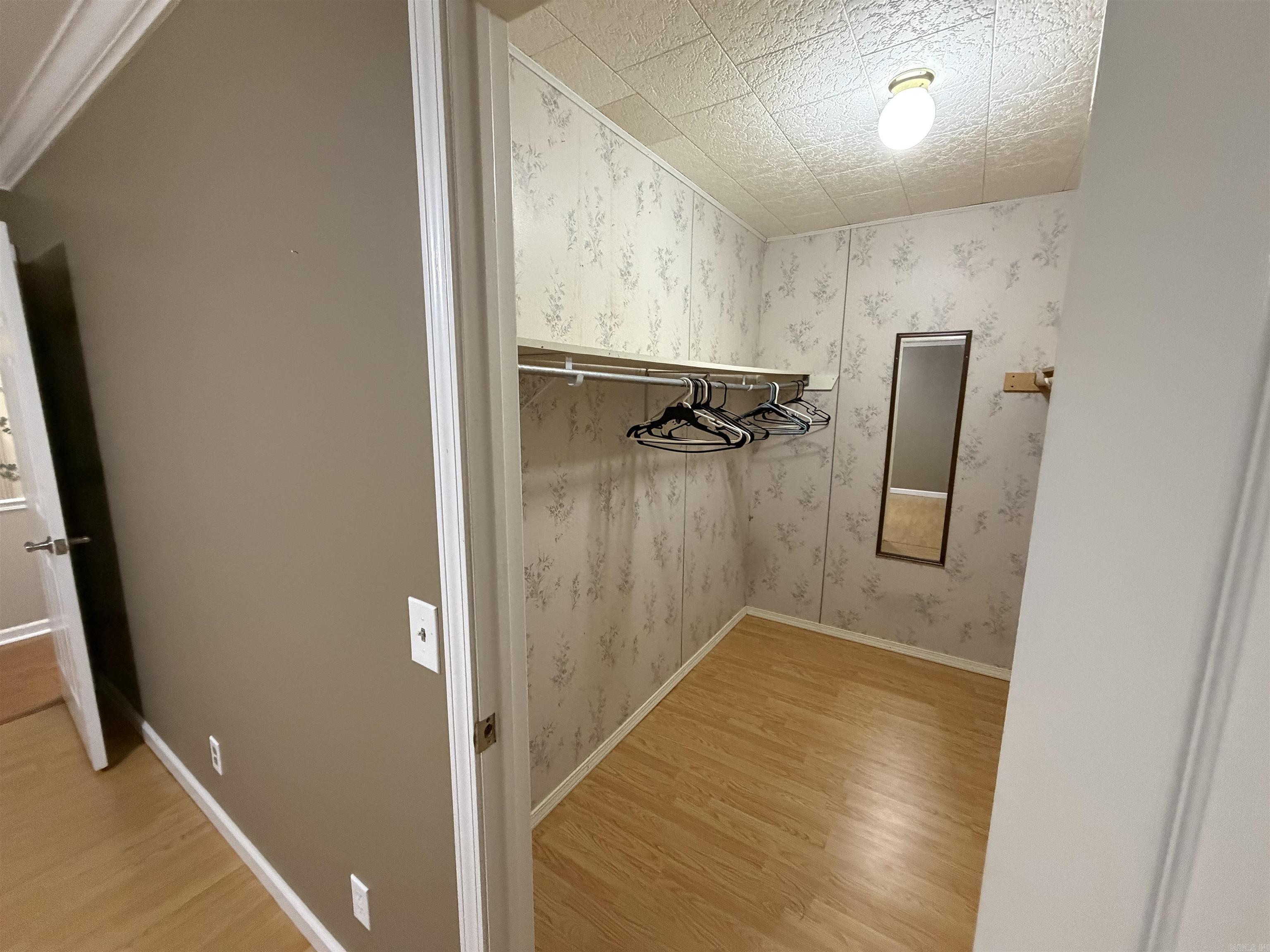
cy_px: 476
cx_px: 635
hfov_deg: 102.1
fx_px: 514
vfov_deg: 85.7
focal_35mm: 14
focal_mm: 2.22
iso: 640
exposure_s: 1/60
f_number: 2.2
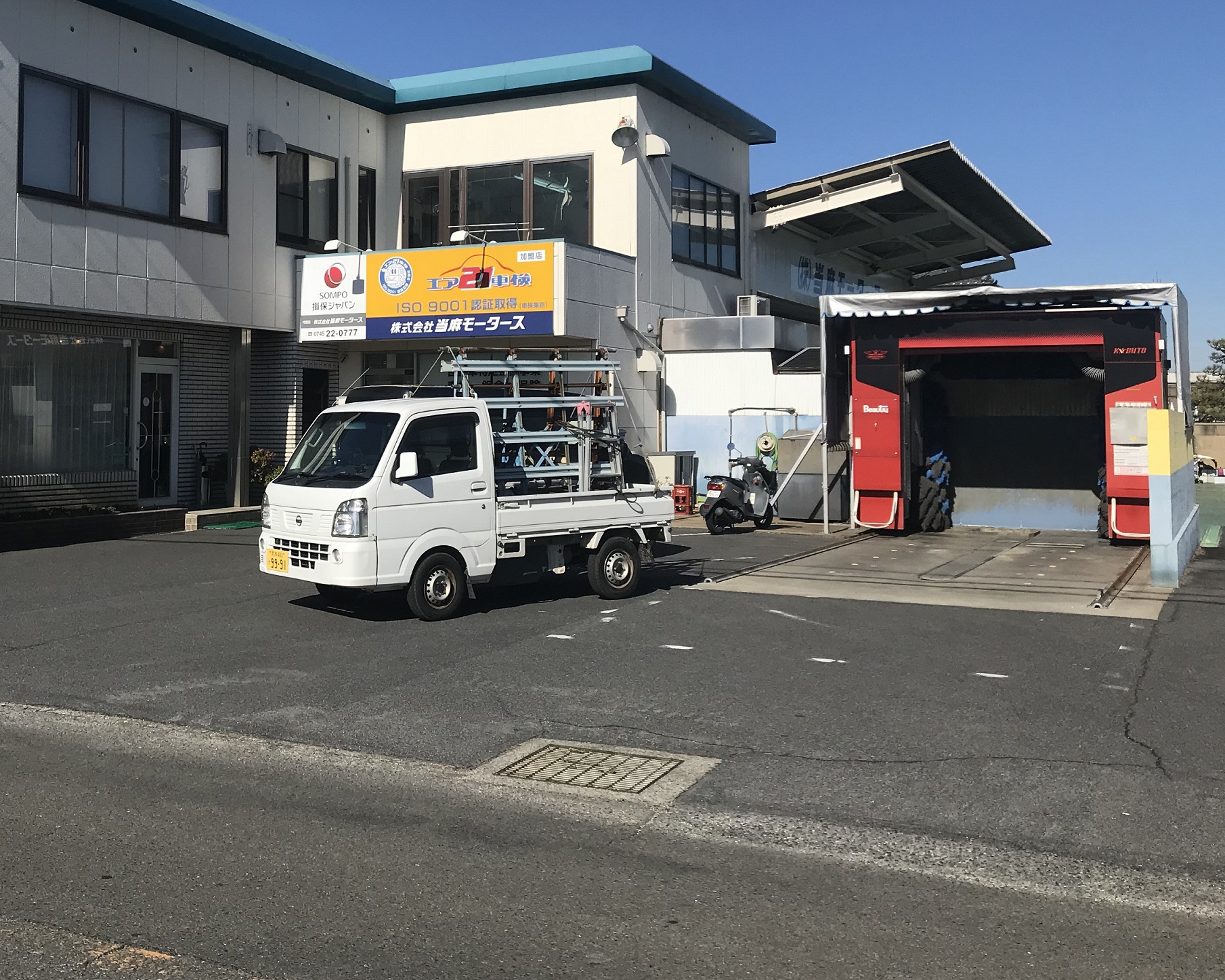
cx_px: 390
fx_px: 1414
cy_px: 354
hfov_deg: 46.0
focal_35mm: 39
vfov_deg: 37.9
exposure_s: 1/4167
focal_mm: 3.99
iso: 20
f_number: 1.8
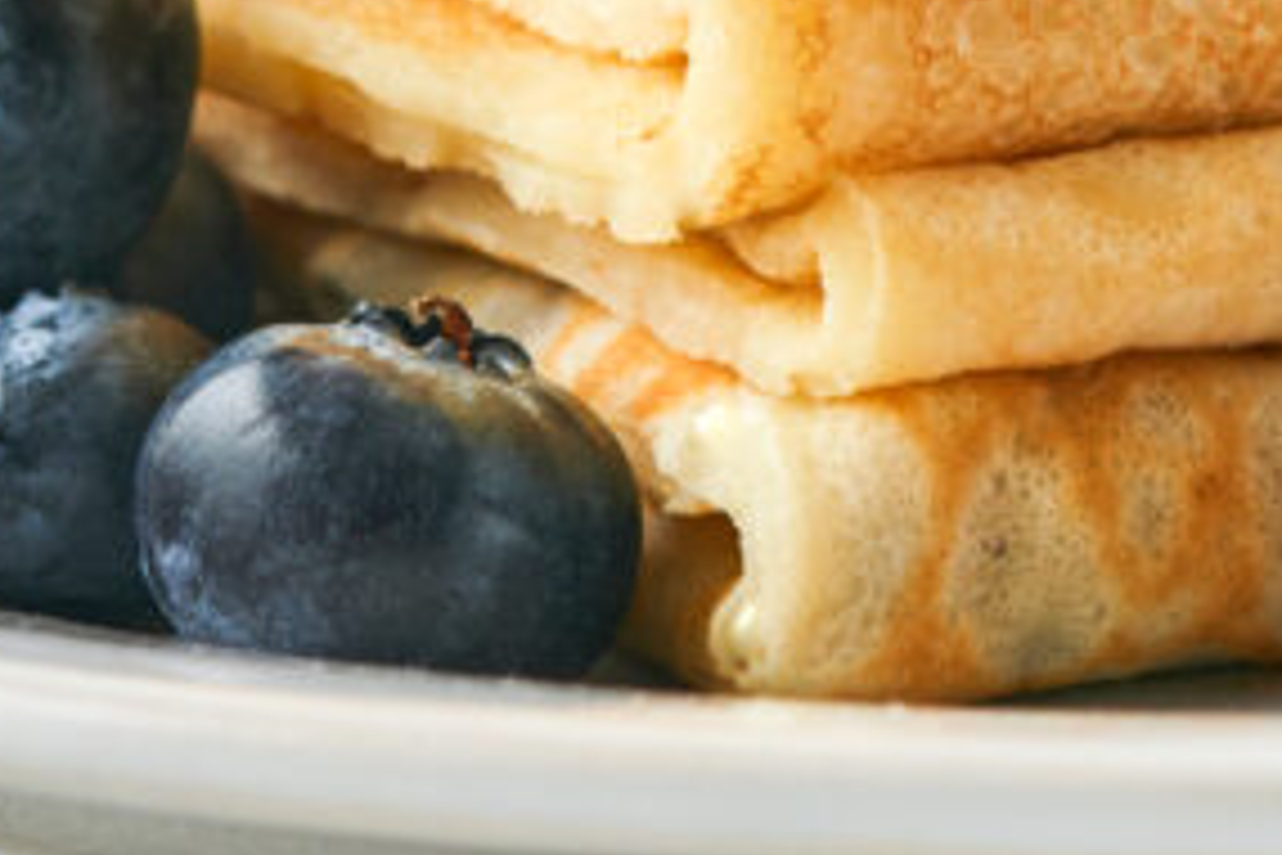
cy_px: -551
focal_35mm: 323
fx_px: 11501
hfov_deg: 6.4
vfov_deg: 4.2
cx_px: 1048
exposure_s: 1/160
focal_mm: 60
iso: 160
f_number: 6.4
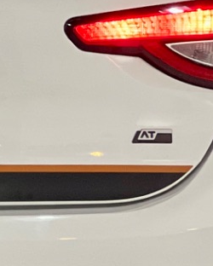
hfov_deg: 3.3
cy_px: 111
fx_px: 3637
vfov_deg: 4.2
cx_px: -164
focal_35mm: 462
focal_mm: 9
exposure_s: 1/40
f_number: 2.8
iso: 250
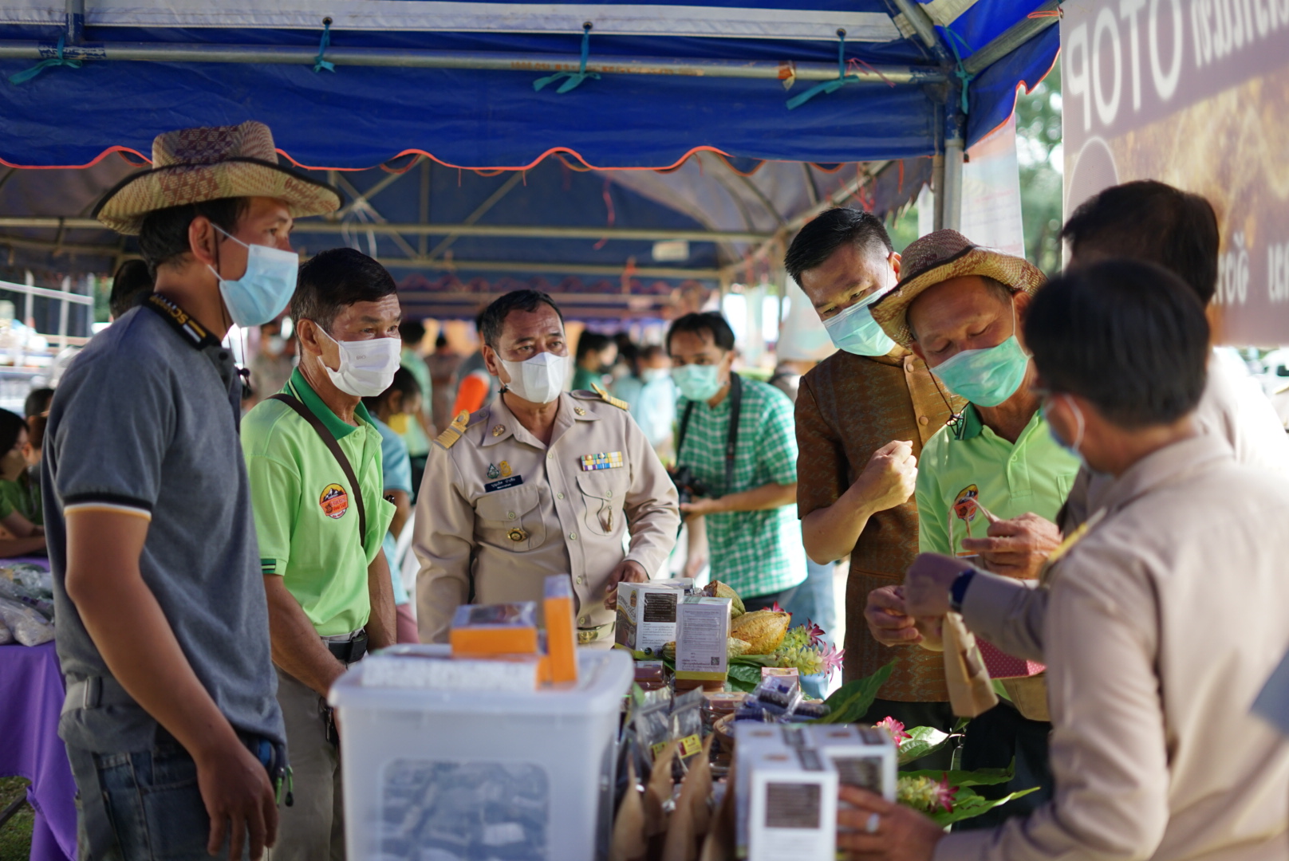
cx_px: 644
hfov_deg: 39.6
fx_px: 1792
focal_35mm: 50
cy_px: 430
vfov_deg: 27.0
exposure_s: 1/1250
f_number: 2
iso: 400
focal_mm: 50
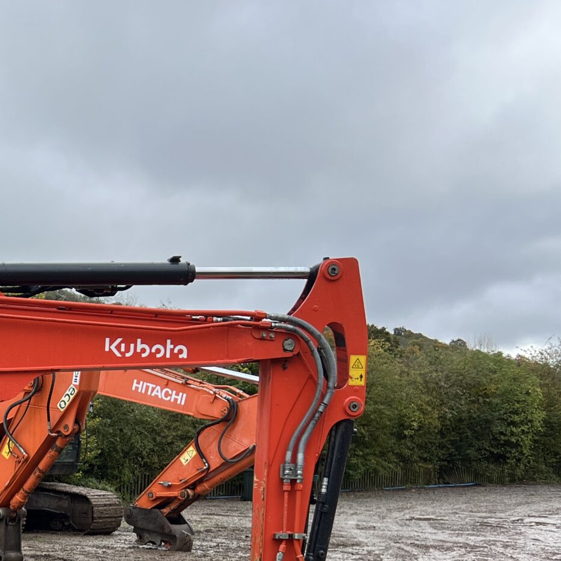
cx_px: -163
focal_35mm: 63
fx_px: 1155
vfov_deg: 26.1
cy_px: 542
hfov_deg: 24.0
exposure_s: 1/1252
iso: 50
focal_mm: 5.7
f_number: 1.5
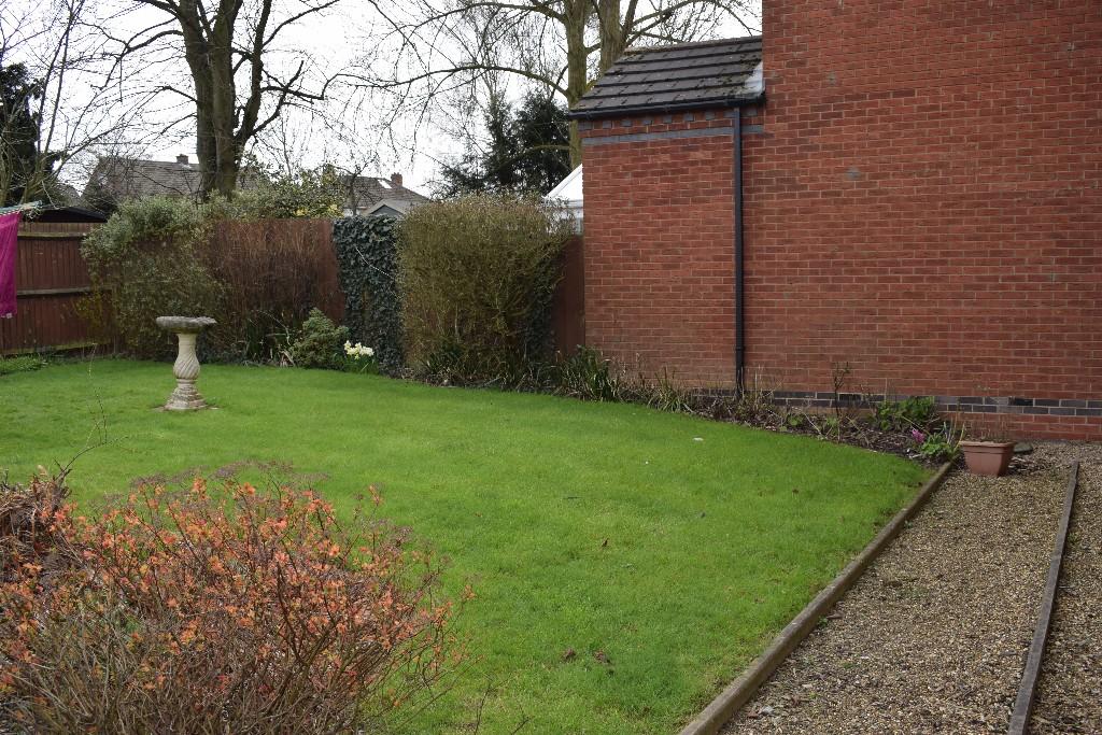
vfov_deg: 38.4
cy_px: 368
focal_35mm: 34
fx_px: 1056
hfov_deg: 55.1
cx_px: 551
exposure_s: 1/200
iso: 100
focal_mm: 23
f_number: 7.1
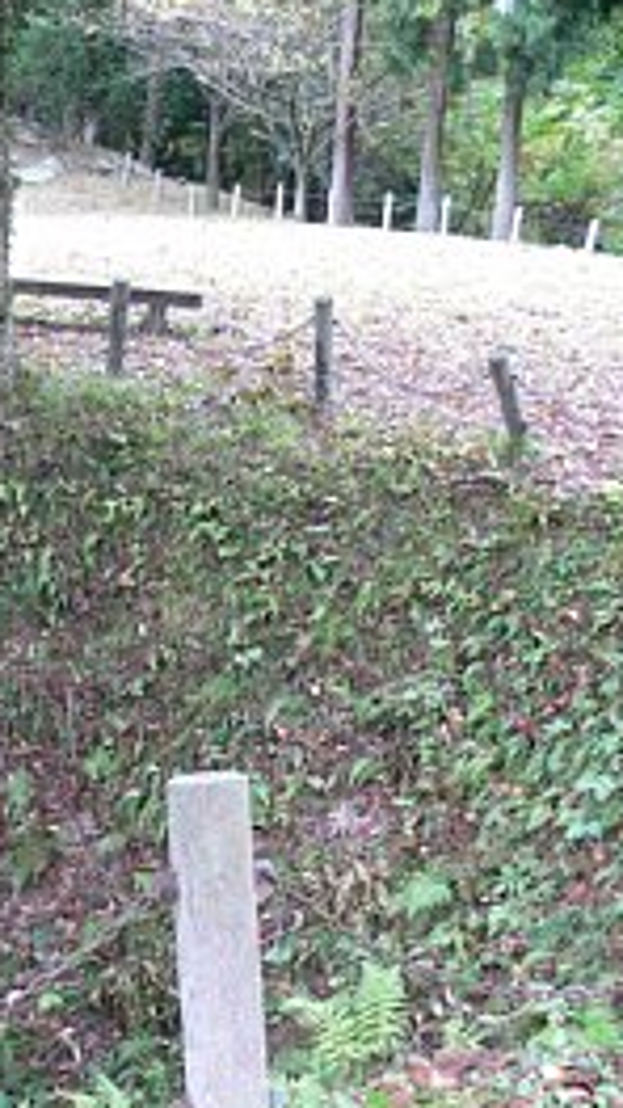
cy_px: 619
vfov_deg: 36.0
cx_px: -152
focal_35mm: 58
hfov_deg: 19.4
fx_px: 1703
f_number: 2.8
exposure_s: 1/30
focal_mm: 7.4
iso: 100
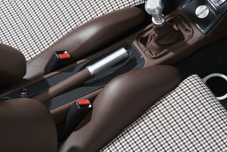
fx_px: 555
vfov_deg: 15.4
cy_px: 31
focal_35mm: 88
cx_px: 114
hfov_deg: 23.1
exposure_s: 1/3
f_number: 9
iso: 80
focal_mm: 58
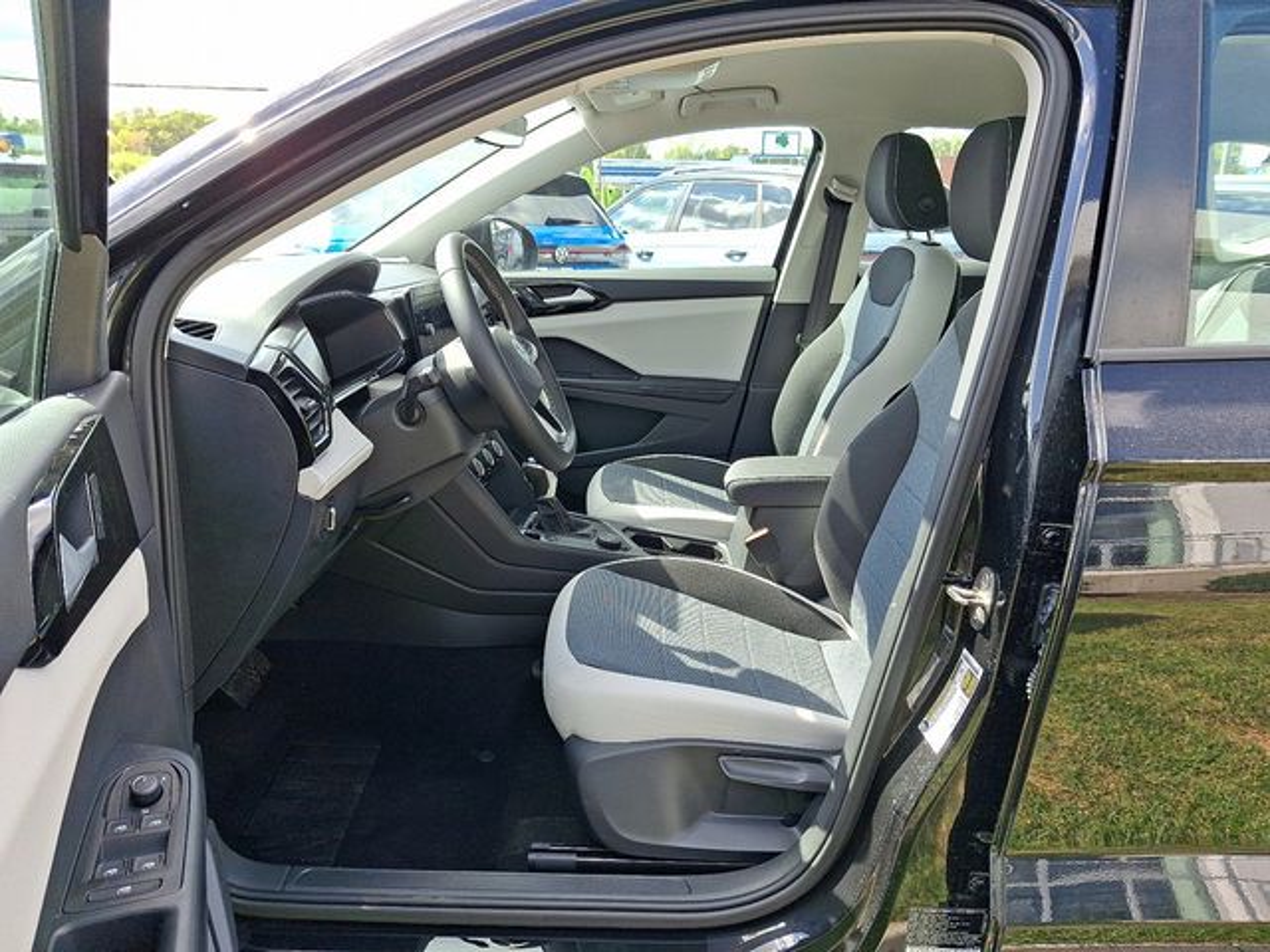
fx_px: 917
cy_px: 476
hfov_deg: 69.4
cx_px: 635
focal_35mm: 25
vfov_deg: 54.9
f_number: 1.8
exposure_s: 1/208
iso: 25
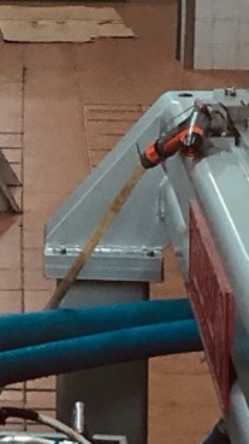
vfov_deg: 13.7
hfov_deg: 7.6
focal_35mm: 156
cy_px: 77
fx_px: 1832
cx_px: -175
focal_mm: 4
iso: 100
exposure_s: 1/13
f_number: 1.8
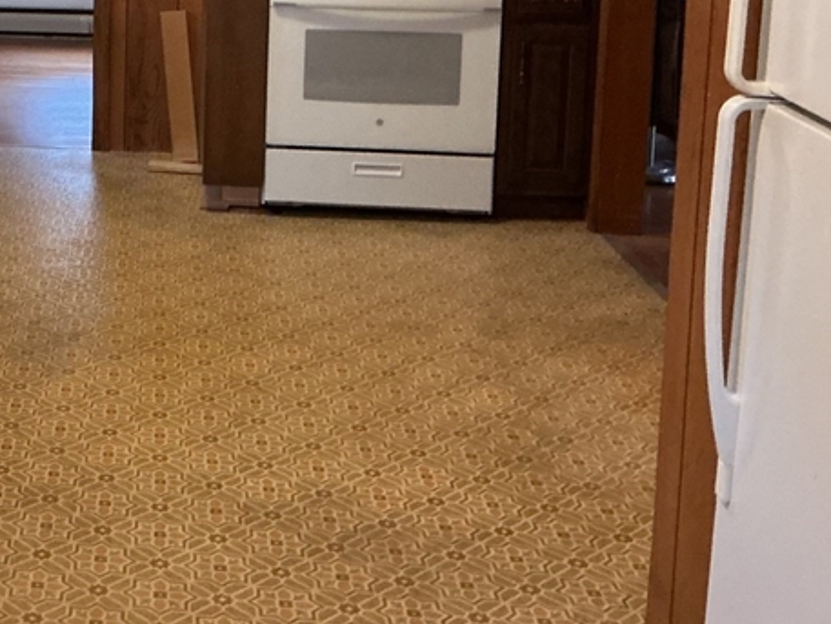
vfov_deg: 21.7
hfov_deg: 27.5
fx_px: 1561
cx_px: -67
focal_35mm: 65
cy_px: -18
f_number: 1.8
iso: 250
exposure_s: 1/30
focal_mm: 3
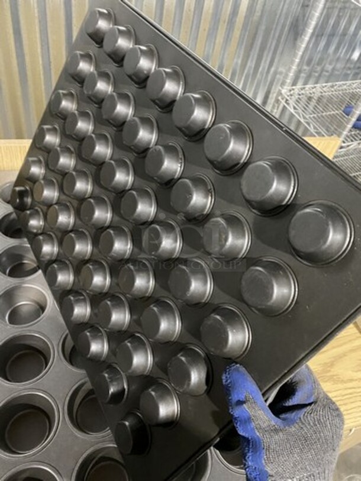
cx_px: 180
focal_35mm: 26
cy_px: 240
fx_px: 361
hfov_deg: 53.1
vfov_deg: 67.3
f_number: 1.8
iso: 640
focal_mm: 4.25
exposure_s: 1/30
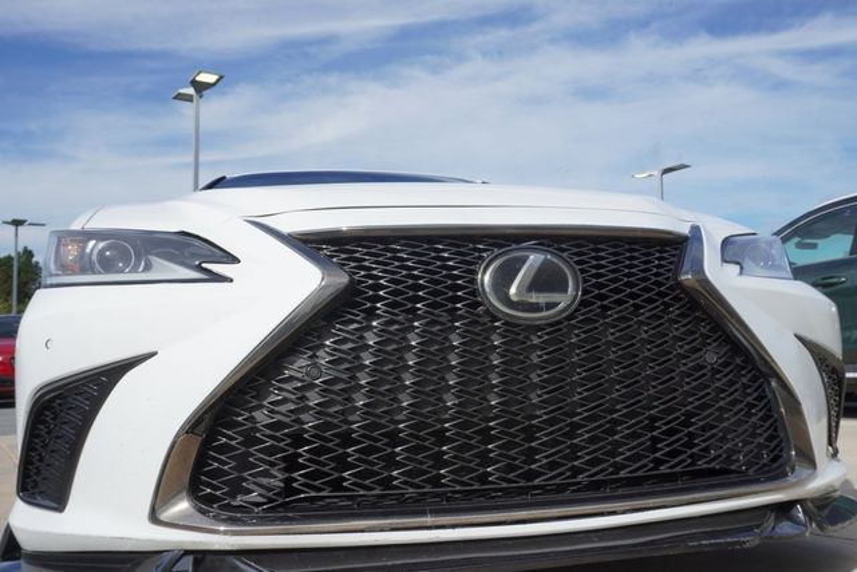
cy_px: 286
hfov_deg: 59.5
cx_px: 428
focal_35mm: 32
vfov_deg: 41.7
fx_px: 750
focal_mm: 21
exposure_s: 1/200
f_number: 13
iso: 160
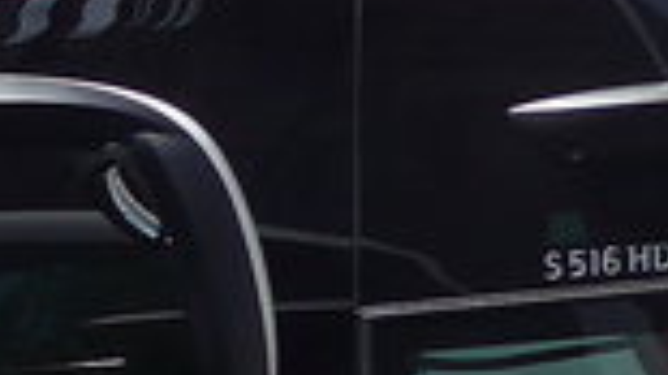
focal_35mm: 244
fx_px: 4320
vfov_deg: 4.9
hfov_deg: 7.0
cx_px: -1909
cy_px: 509
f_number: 2.8
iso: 80
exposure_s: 1/1600
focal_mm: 6
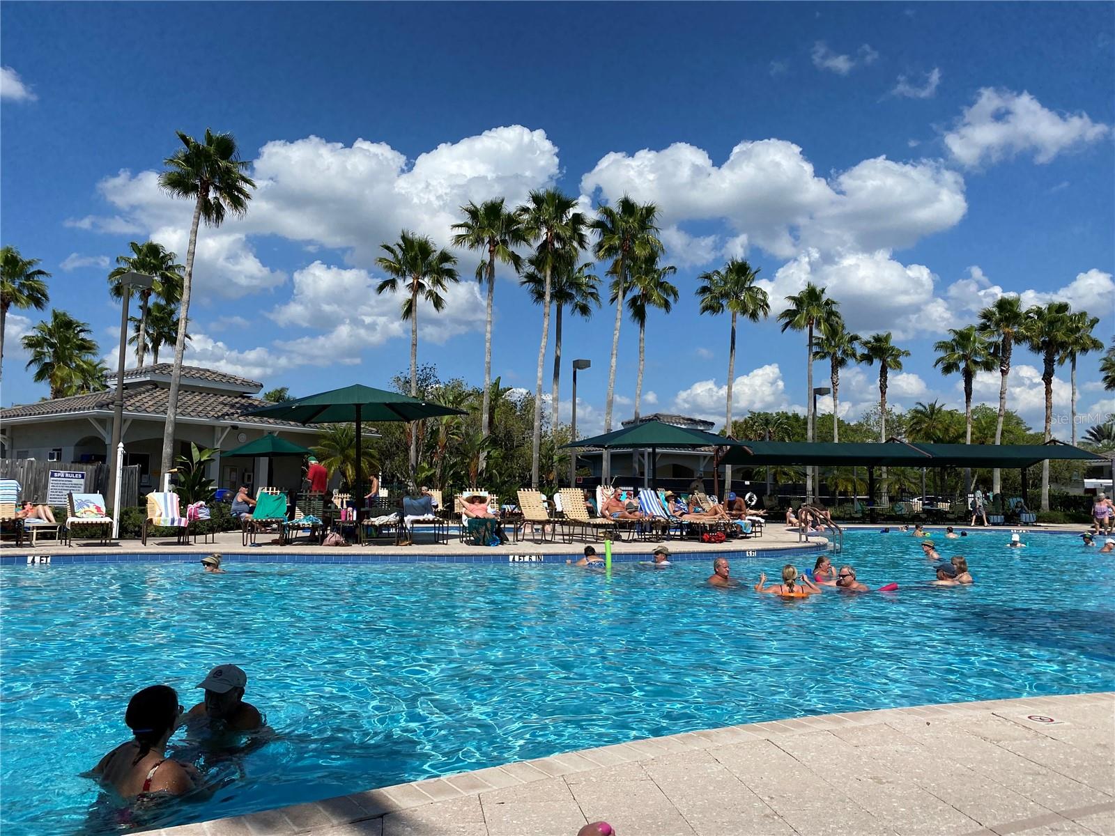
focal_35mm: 26
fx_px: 837
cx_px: 558
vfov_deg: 53.1
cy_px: 418
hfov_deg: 67.3
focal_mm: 4.25
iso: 32
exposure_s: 1/5495
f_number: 1.8
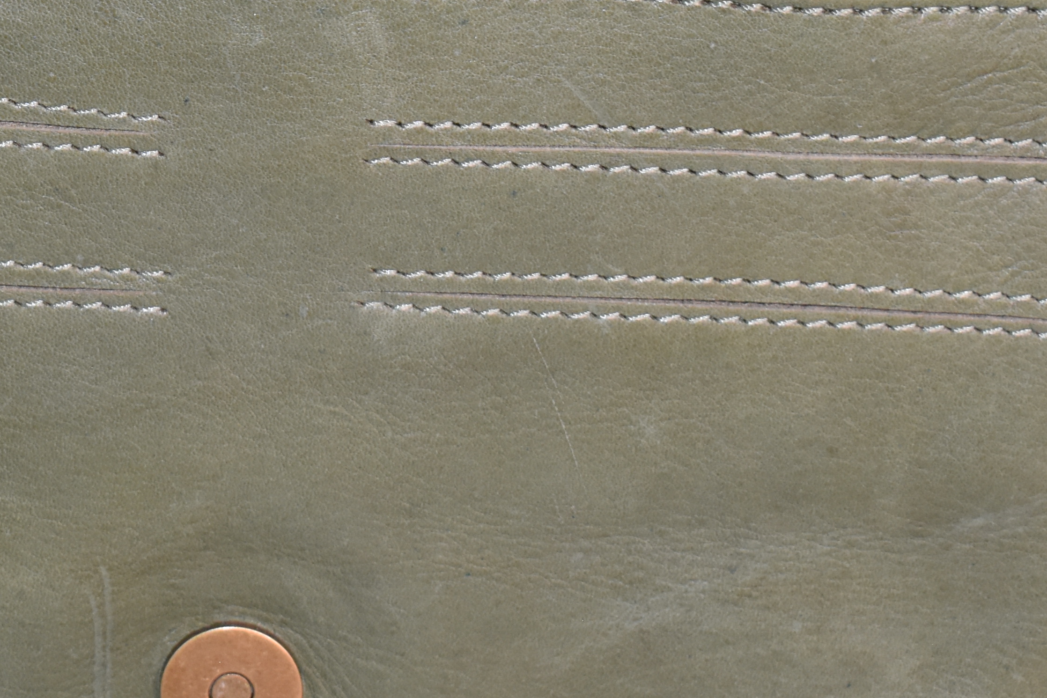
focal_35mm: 161
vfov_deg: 8.5
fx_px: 4682
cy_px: -37
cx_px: 197
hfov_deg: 12.7
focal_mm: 40
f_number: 4.8
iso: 800
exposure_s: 1/100
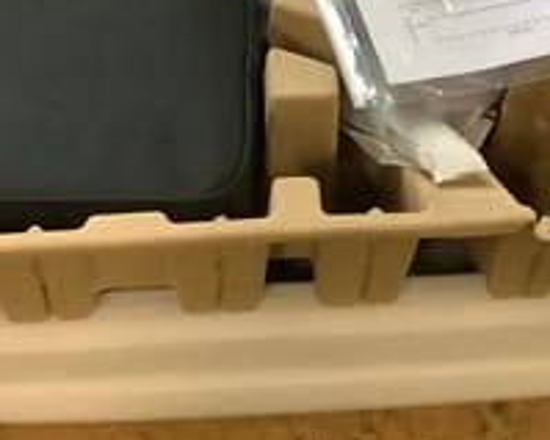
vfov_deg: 19.3
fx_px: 1237
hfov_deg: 25.0
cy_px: -46
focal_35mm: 76
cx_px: 359
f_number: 2.4
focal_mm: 3.3
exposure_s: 1/50
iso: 320
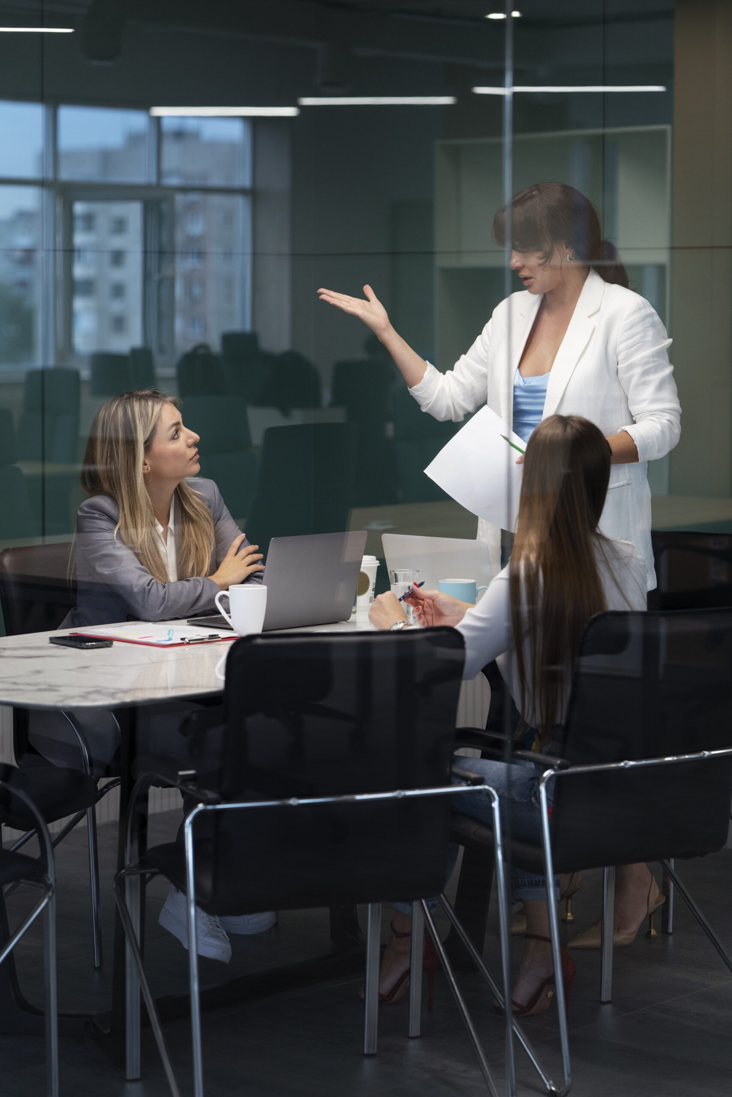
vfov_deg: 23.9
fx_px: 2592
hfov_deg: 16.1
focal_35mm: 85
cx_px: 366
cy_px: 548
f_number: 2.8
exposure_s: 1/250
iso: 640
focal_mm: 85
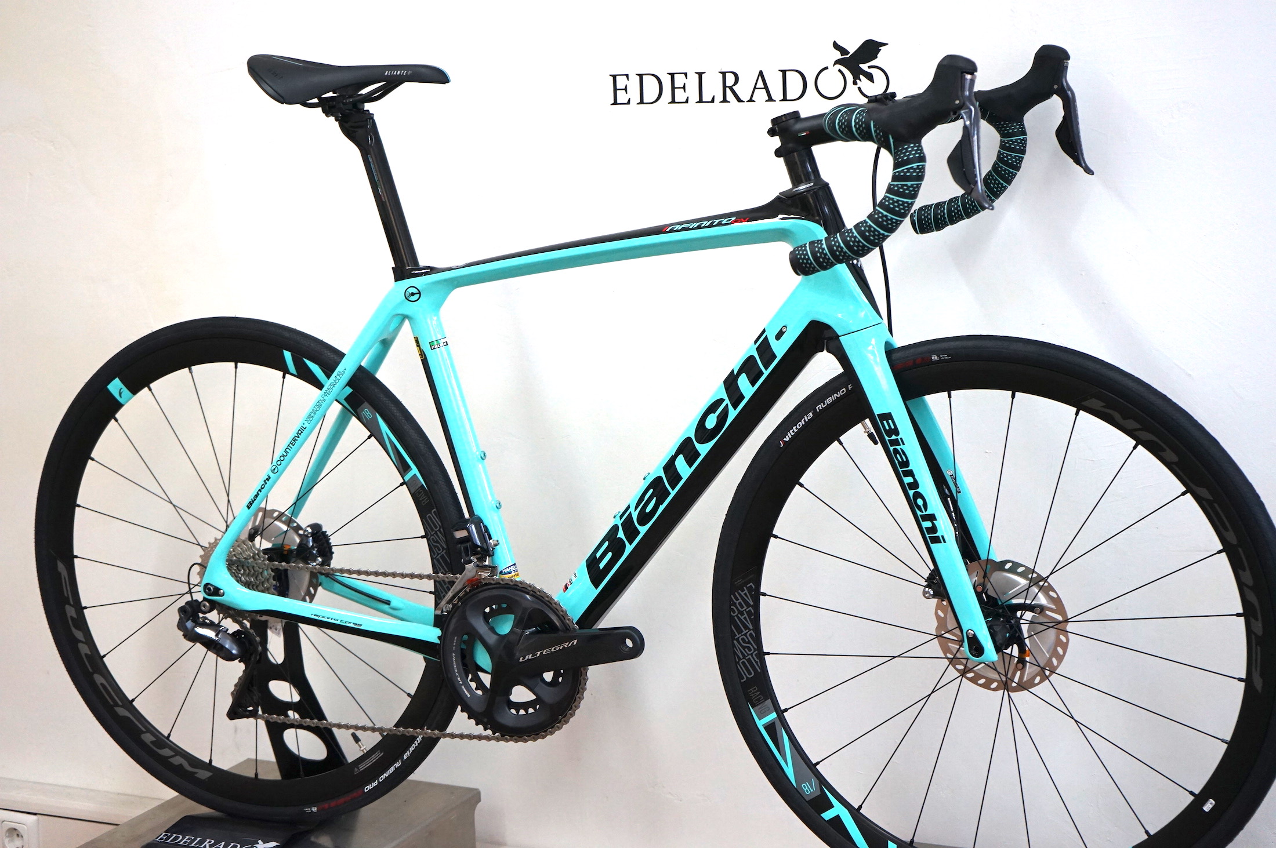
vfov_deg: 23.0
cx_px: 638
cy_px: 424
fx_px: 2089
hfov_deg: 34.0
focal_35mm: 59
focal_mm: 59
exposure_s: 1/160
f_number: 5
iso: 1600
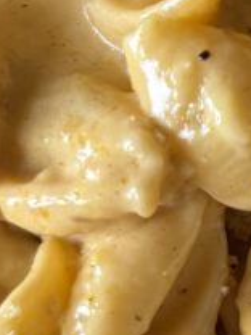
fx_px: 1141
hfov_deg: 11.9
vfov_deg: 16.6
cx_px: 397
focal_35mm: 118
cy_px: 74
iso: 200
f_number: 1.78
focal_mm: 6.76
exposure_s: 1/109
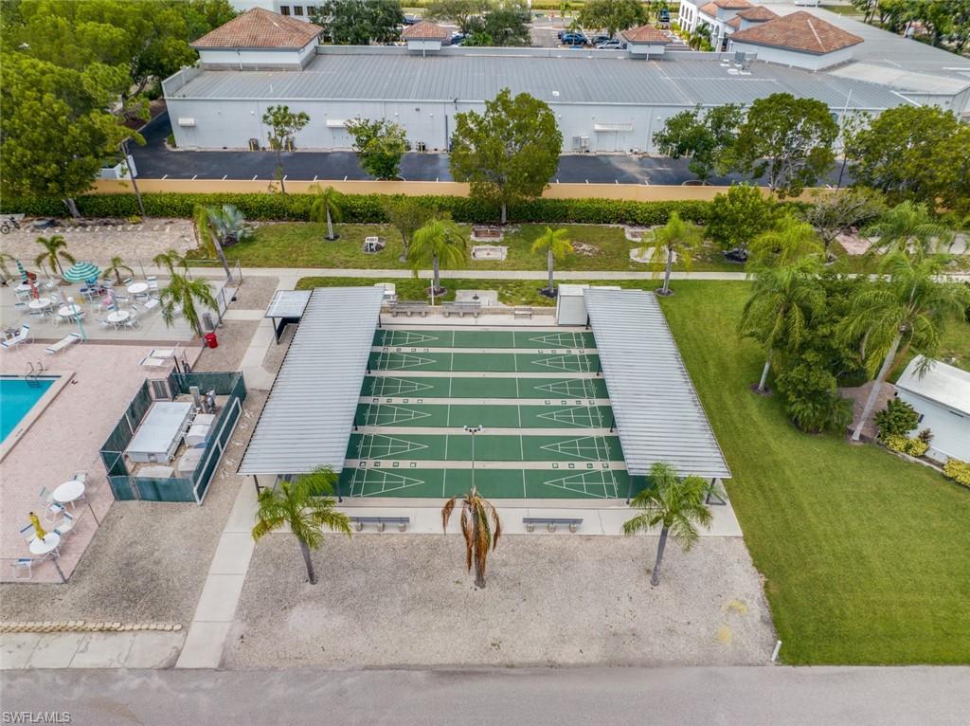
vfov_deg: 56.7
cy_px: 363
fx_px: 672
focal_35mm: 24
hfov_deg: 71.6
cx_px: 485
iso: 100
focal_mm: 12.3
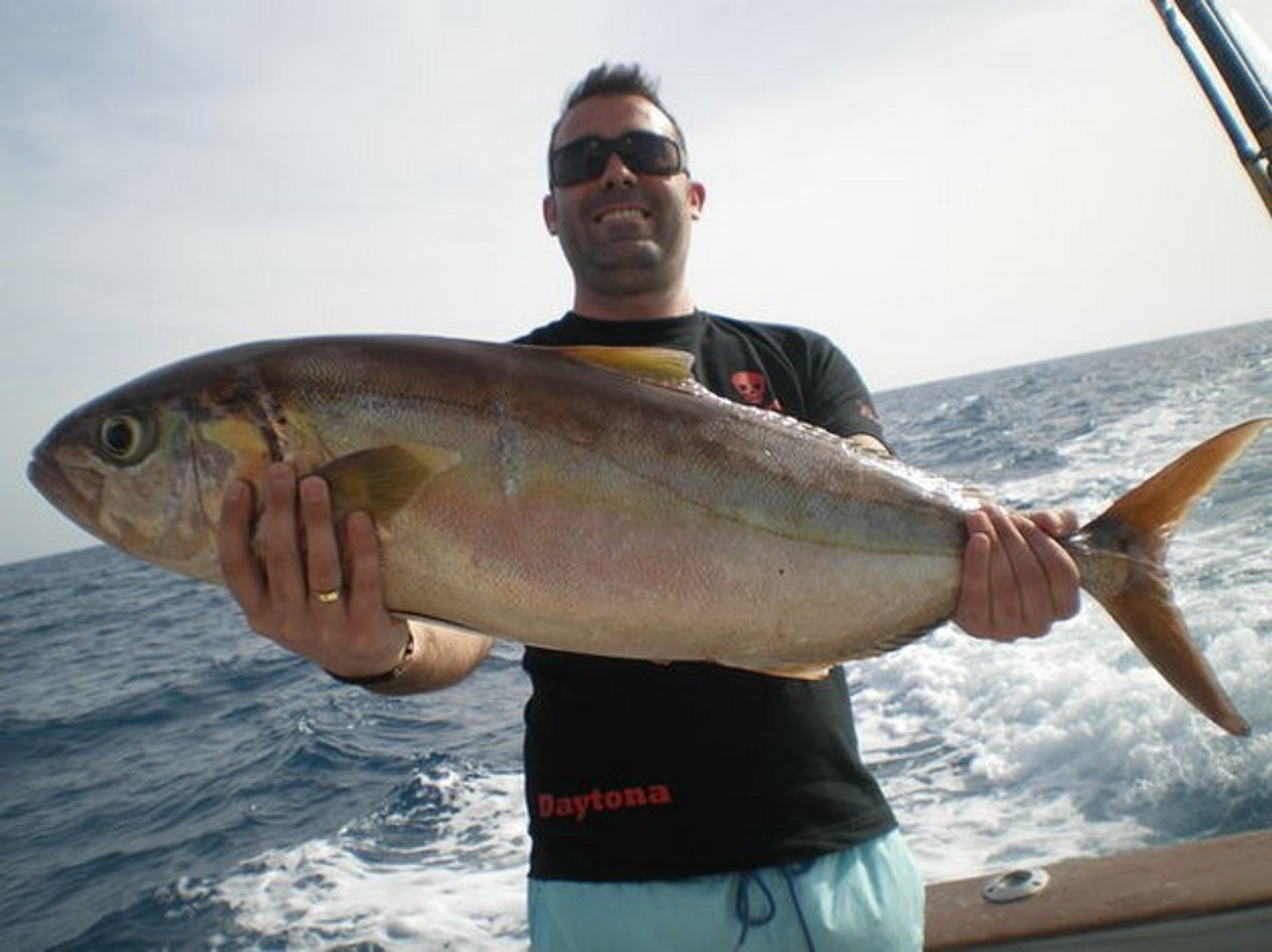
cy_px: 476
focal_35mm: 36
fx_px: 1322
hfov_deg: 51.4
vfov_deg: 39.6
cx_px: 636
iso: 50
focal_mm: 6.3
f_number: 4.6
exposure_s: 1/500
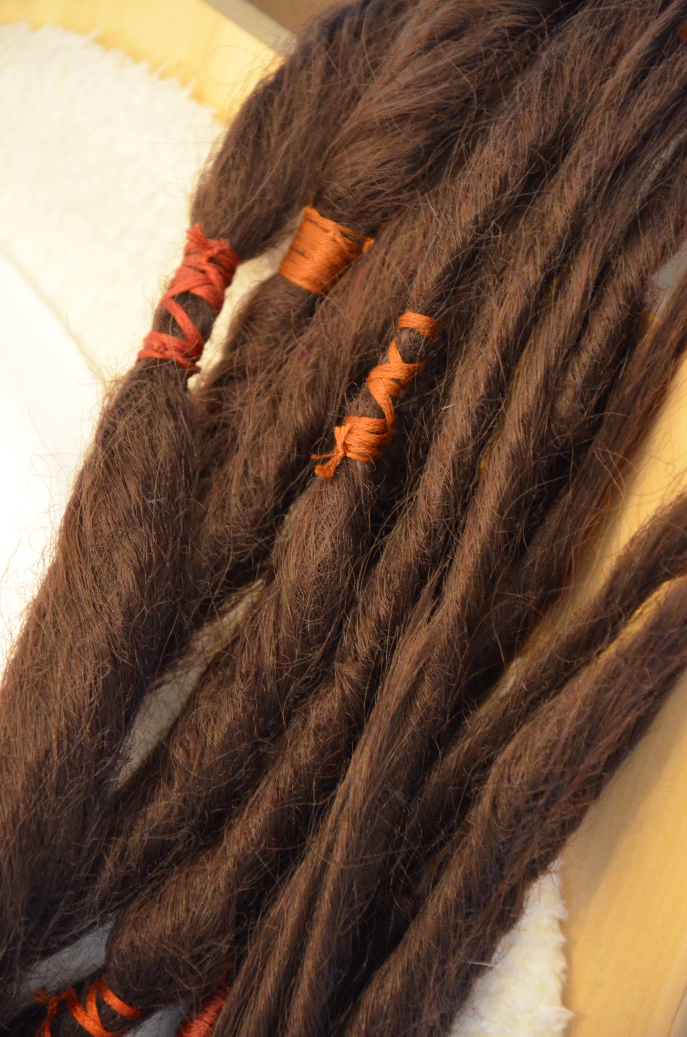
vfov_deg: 13.1
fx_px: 4529
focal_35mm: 158
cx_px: 344
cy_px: 518
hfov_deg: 8.7
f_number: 5.6
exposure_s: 1/8
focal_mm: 105
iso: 3200
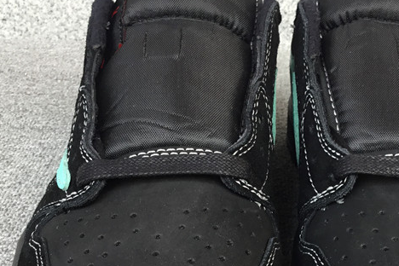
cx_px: 286
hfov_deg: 31.9
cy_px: 209
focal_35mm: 62
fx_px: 687
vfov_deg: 21.7
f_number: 2.4
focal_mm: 3.3
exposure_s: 1/100
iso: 40
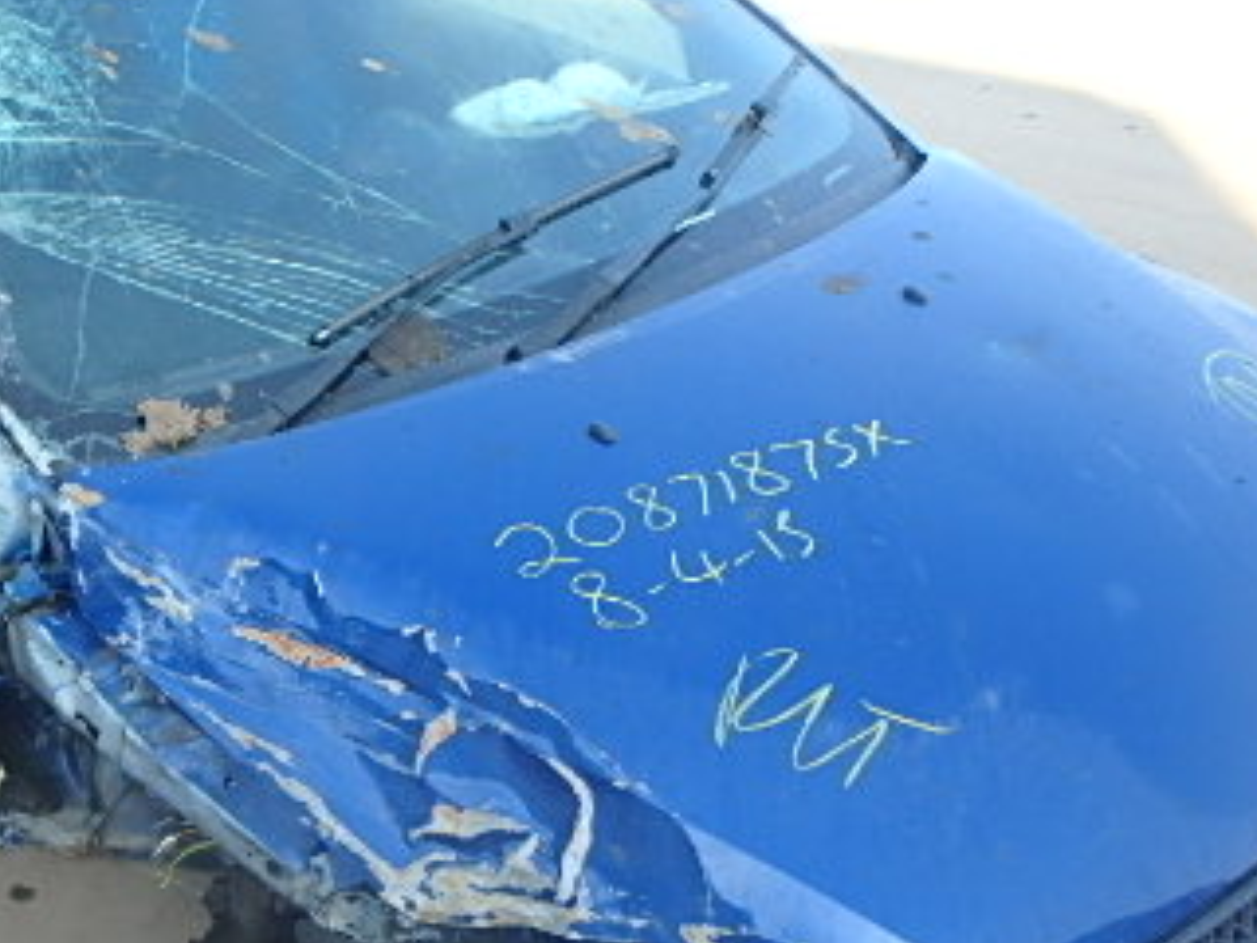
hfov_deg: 43.8
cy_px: 609
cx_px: 369
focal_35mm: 42
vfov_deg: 34.1
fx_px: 1525
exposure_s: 1/125
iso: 125
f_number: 3.5
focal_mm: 3.7
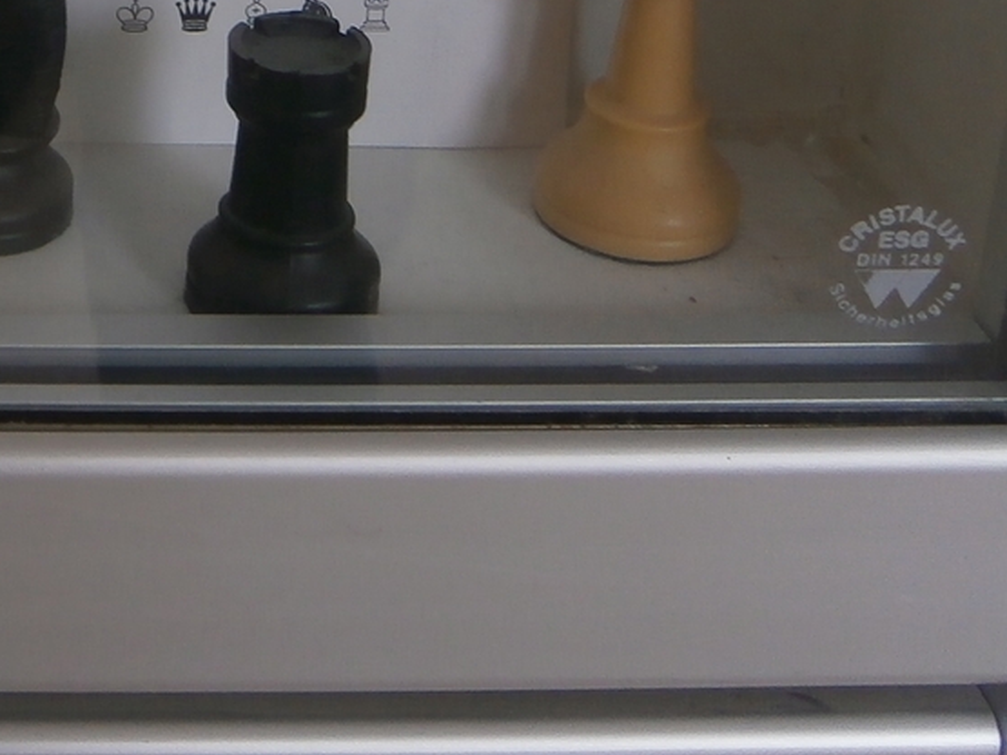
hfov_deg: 24.6
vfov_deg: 18.1
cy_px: -278
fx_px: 2181
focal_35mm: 75
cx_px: -45
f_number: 2.8
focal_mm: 4.7
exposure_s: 1/30
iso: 80
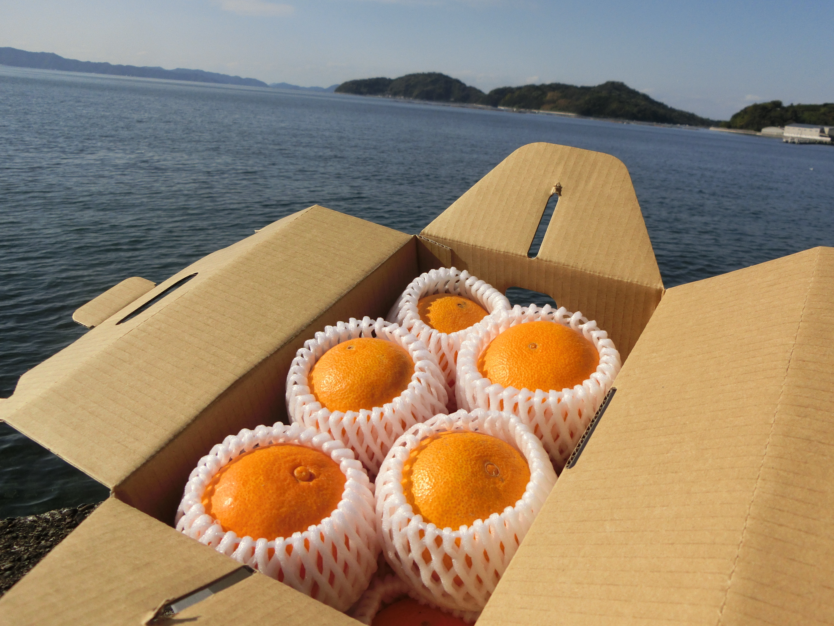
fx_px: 699
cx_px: 417
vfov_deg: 48.2
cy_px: 313
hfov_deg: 61.7
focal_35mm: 29
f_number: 7.4
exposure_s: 1/1000
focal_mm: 5.2
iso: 125
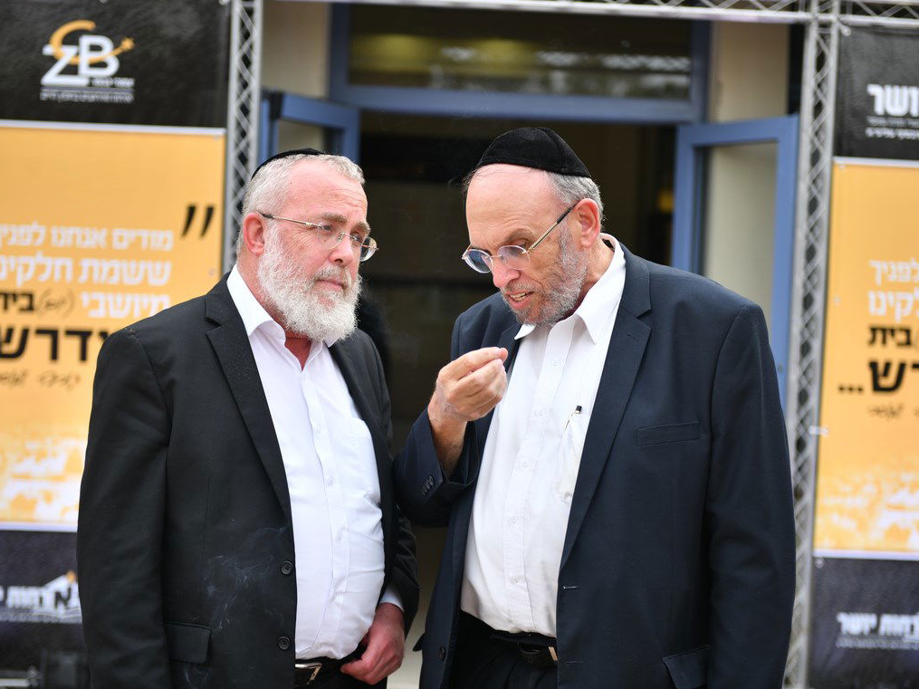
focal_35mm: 72
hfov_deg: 27.0
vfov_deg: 20.4
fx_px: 1911
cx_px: 474
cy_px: 345
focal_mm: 66
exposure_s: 1/250
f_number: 16
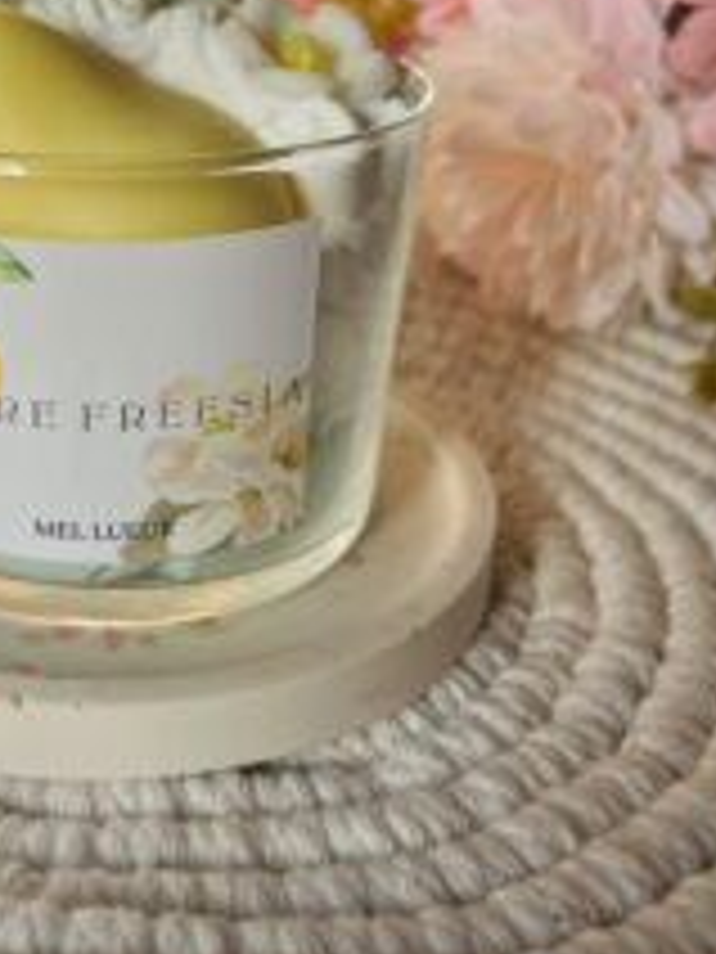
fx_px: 1351
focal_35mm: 49
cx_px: 144
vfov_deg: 38.0
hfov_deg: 29.0
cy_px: 252
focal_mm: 5.1
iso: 50
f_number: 1.6
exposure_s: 1/1355
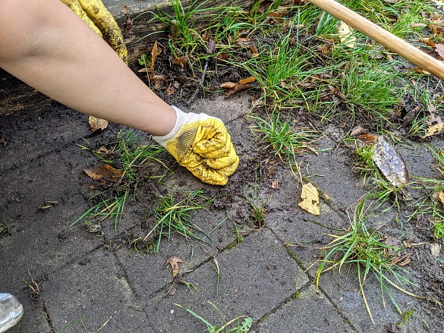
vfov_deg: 51.4
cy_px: 166
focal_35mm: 27
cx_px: 222
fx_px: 346
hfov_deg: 65.3
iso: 52
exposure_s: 1/108
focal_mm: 4.44
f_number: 1.8
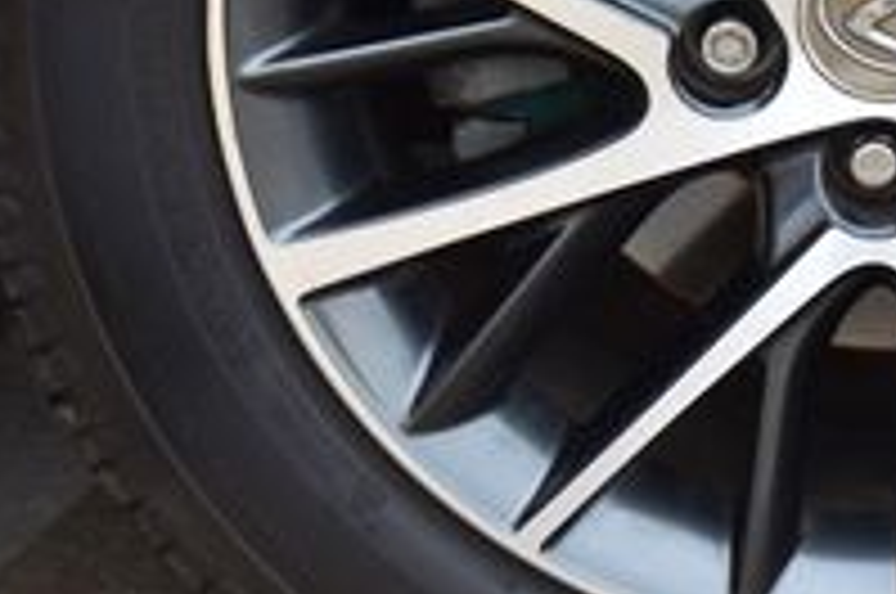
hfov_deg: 7.7
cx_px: 1108
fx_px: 6600
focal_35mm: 266
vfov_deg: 5.1
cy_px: 50
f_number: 9
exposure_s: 1/100
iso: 400
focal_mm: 55
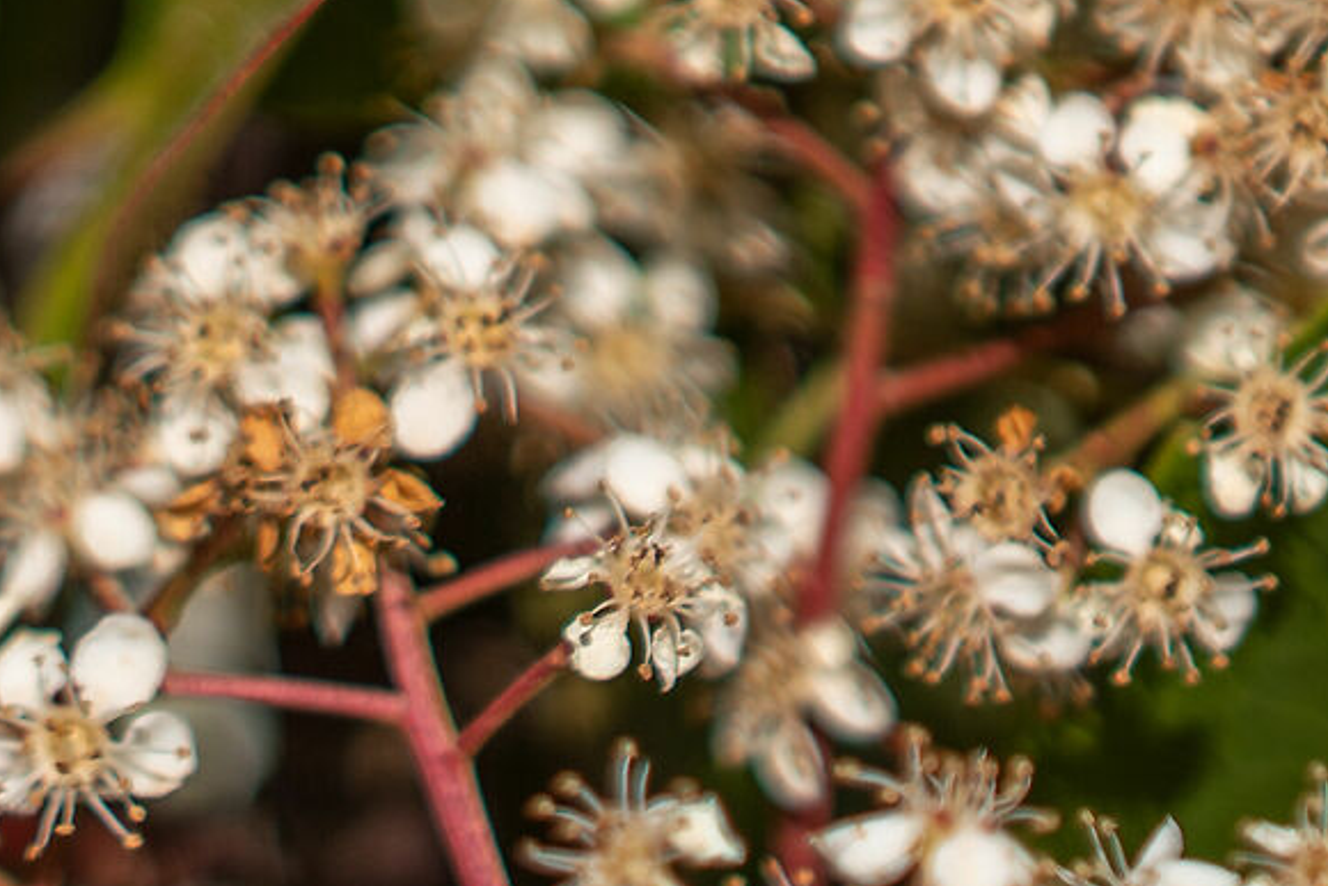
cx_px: -176
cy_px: -472
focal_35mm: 217
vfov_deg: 6.3
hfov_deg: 9.4
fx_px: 8009
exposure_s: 1/4000
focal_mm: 35
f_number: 1.8
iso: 100
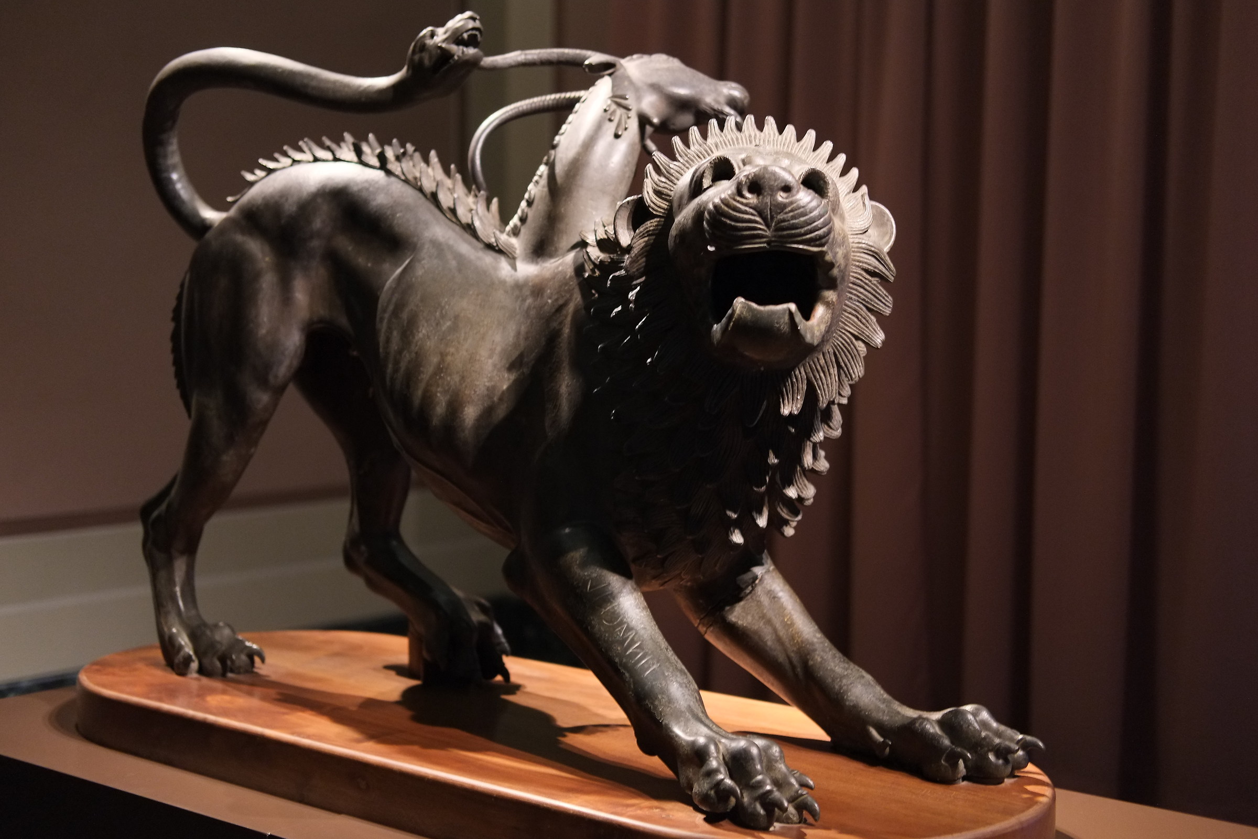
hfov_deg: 37.5
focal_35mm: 53
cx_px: 629
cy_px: 420
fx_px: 1852
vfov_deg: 25.5
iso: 1600
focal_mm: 35
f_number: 2
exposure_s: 1/14
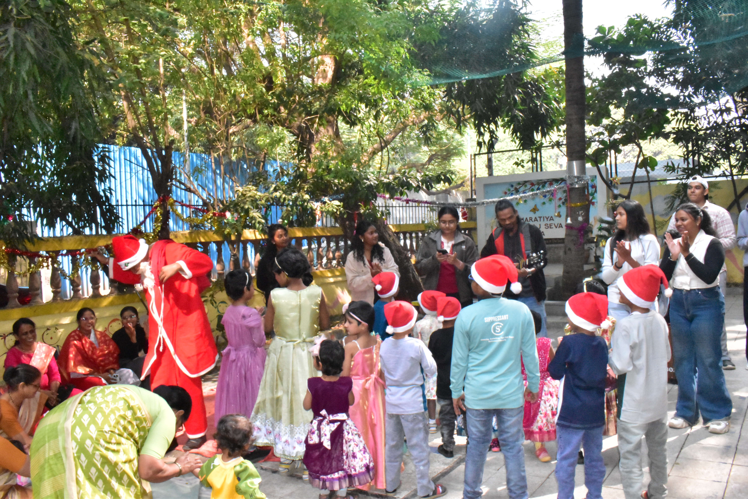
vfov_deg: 43.6
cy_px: 250
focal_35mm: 30
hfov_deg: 61.9
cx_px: 374
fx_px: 623
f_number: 25
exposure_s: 1/200
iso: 6400
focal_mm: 20
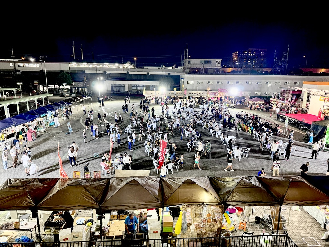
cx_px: 164
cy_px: 124
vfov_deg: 56.8
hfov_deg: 71.6
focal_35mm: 24
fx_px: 228
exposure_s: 1/50
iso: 500
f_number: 1.78
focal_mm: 6.76
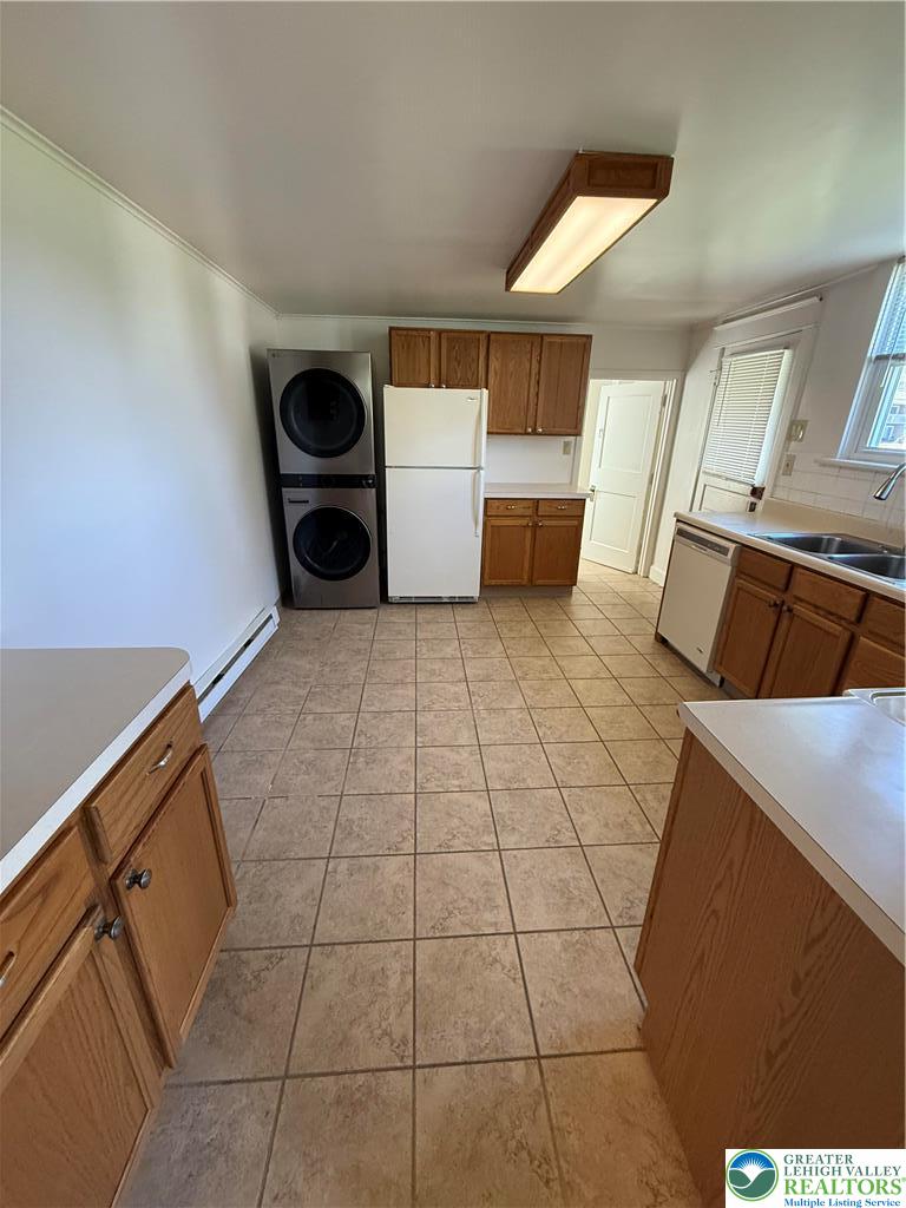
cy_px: 604
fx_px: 489
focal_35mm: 14
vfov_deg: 102.1
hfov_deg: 85.7
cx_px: 453
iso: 320
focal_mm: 2.22
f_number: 2.2
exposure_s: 1/60
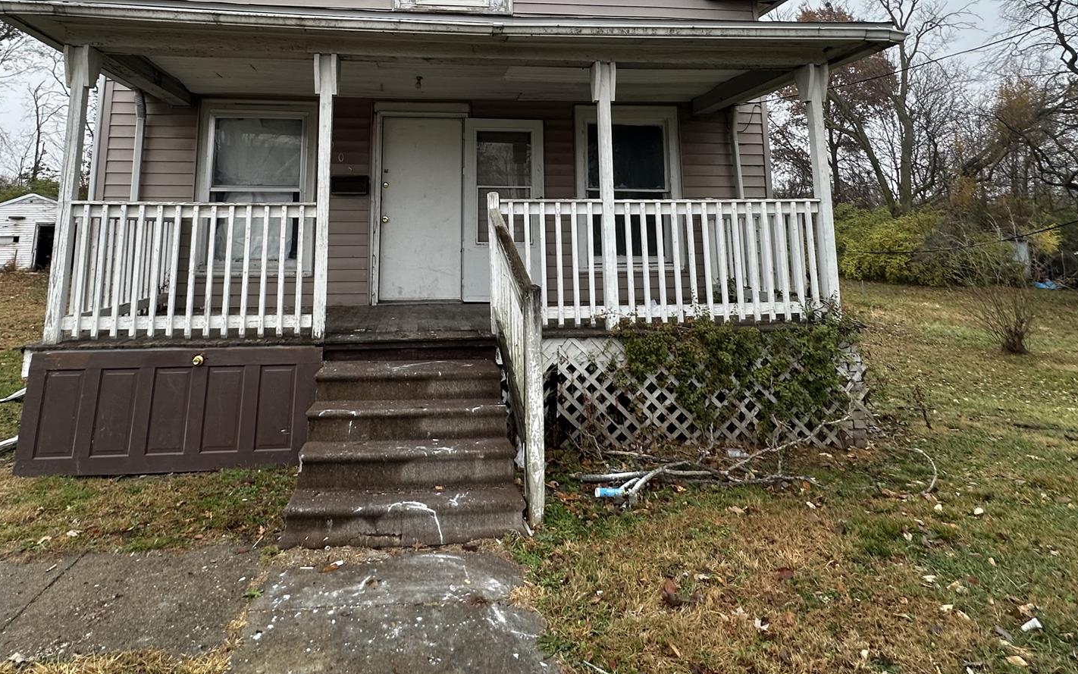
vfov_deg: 51.7
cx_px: 481
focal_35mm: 22
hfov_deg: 79.4
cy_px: 138
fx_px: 646
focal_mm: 2.22
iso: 50
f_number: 2.2
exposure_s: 1/99
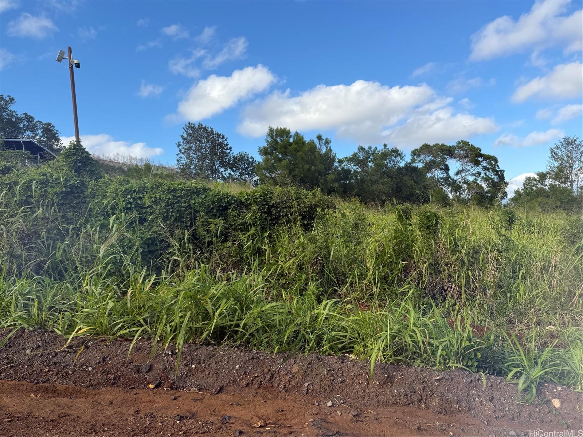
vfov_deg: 56.8
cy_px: 218
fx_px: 404
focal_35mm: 24
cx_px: 292
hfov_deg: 71.6
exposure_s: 1/2703
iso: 80
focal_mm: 6.76
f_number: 1.78
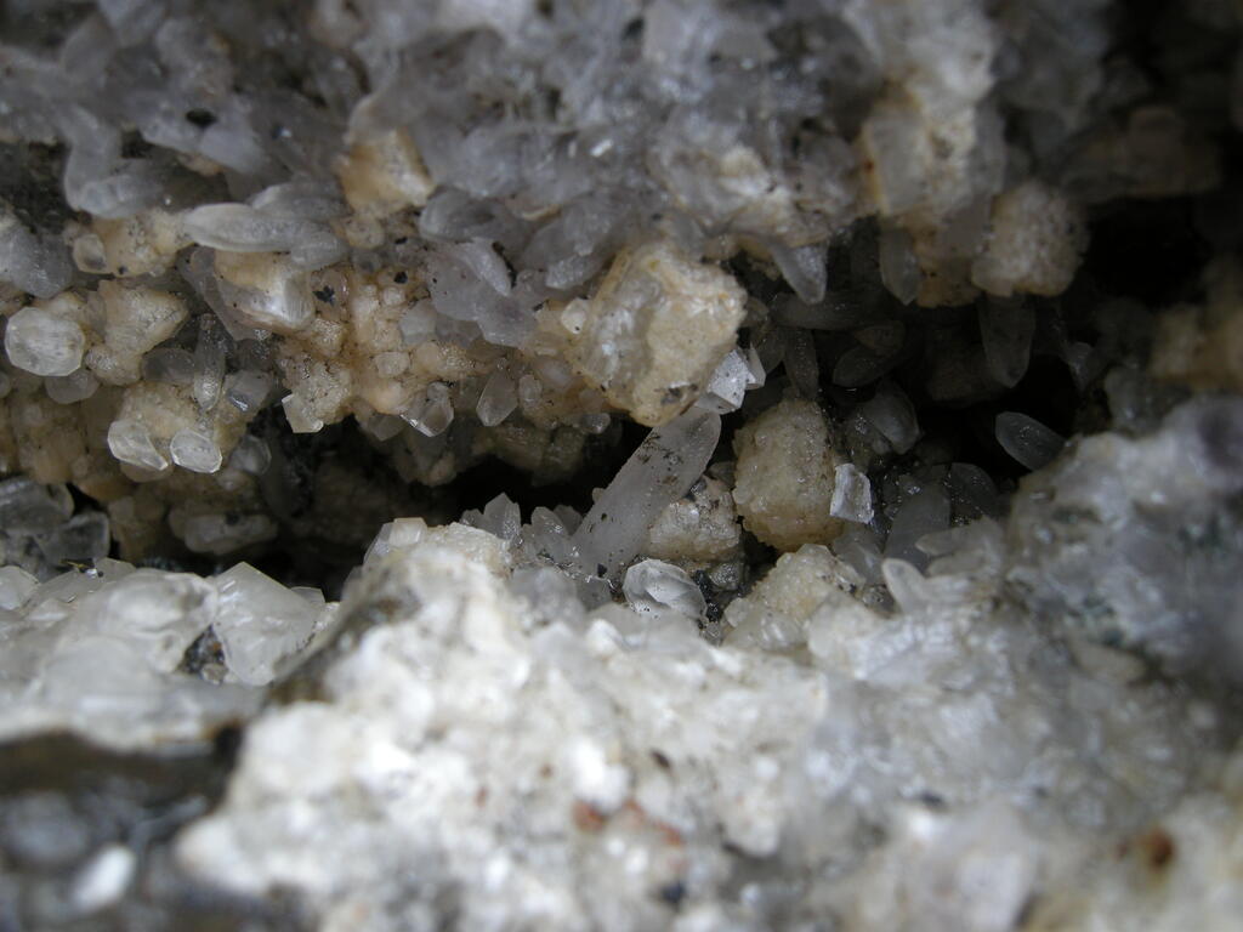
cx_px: 622
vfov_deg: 40.7
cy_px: 466
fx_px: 1257
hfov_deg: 52.6
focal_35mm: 35
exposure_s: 1/54.5
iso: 100
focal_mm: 7.5
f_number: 3
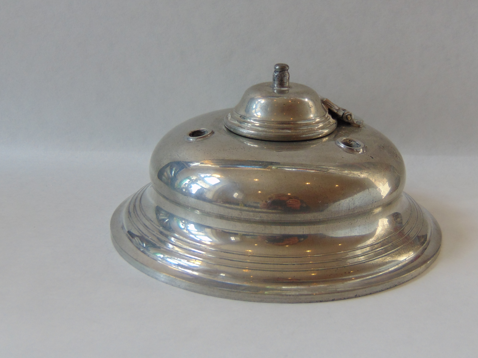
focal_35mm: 64
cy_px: 144
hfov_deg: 30.3
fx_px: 884
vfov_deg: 22.9
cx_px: 257
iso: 80
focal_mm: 9
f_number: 3.5
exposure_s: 1/125
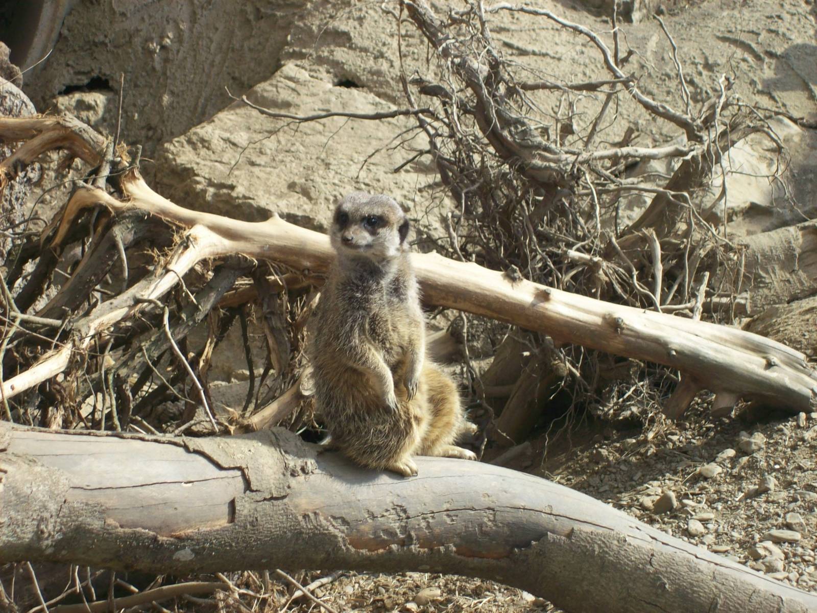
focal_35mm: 108
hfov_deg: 18.2
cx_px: 408
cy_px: 306
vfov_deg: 13.7
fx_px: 2549
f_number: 4.8
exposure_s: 1/251
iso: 80
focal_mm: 18
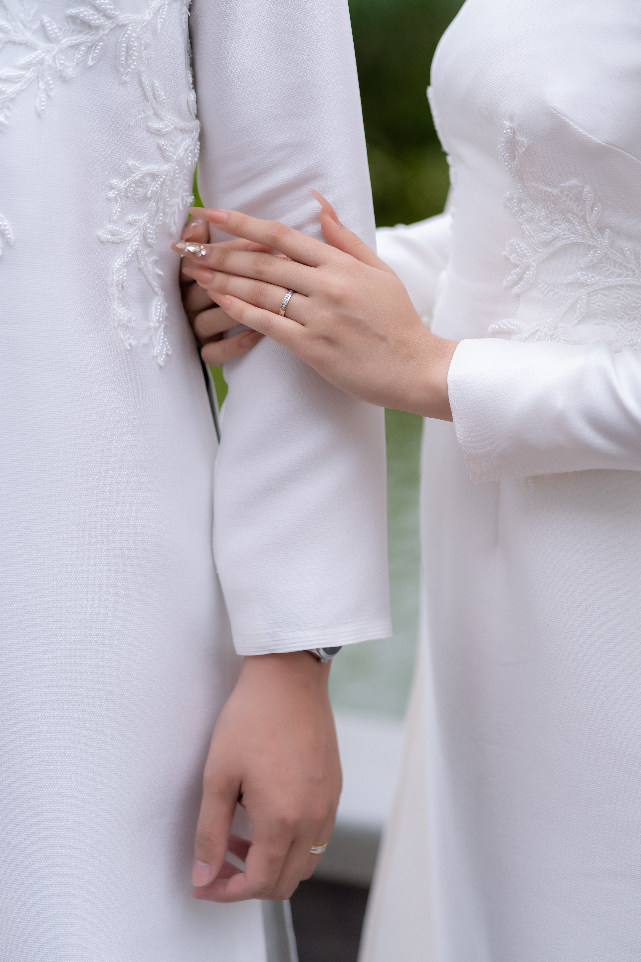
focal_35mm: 85
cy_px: 481
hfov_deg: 16.1
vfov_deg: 23.9
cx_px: 320
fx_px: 2270
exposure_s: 1/1250
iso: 200
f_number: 2.5
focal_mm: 85
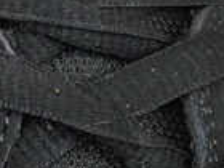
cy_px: 330
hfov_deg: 9.1
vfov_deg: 7.2
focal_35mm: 200
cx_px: -267
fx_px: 1294
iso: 40
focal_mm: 3.3
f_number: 2.4
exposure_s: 1/100
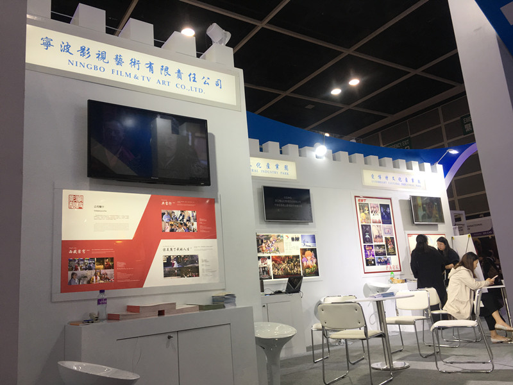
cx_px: 256
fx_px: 430
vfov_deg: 48.2
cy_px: 192
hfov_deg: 61.7
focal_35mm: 29
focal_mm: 4.15
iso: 40
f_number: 2.2
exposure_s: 1/100
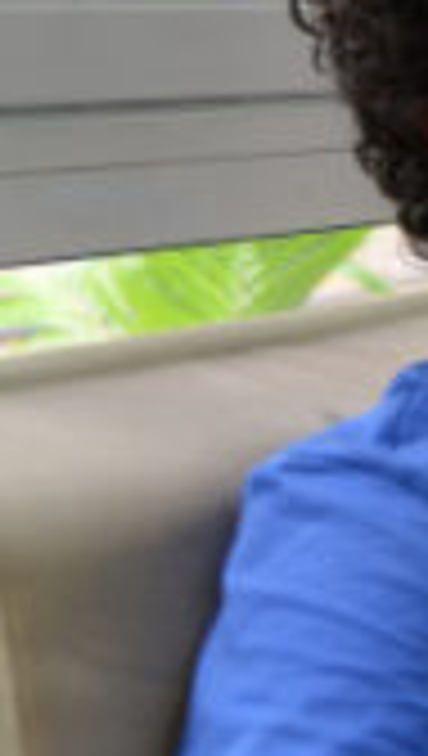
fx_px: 2753
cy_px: 234
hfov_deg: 8.4
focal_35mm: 137
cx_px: 847
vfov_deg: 15.6
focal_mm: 36
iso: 400
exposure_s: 1/20
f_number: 4.2
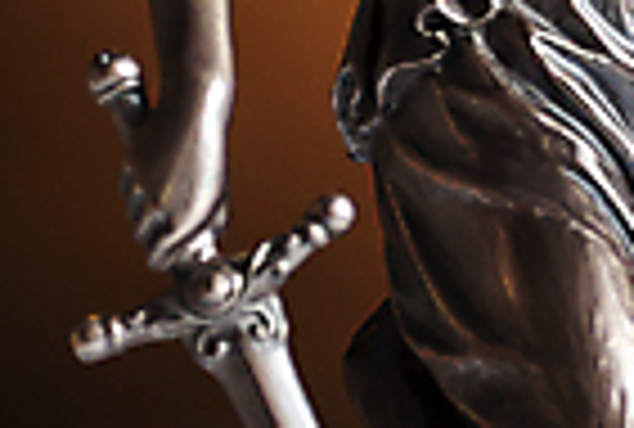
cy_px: -293
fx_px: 10088
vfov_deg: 2.4
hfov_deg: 3.6
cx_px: 1142
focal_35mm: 571
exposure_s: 1/100
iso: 100
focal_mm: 90
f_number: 5.6
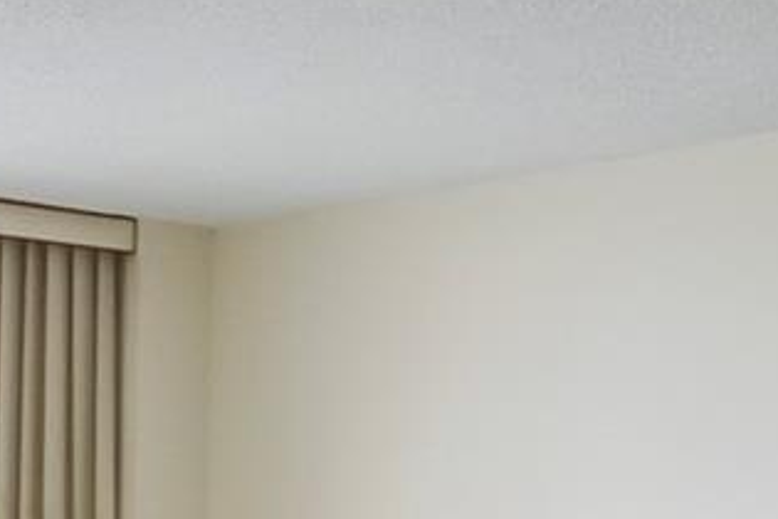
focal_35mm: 137
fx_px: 2960
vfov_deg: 9.9
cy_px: 613
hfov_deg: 14.4
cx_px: 993
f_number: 8
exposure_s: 1/30
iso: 200
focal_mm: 18
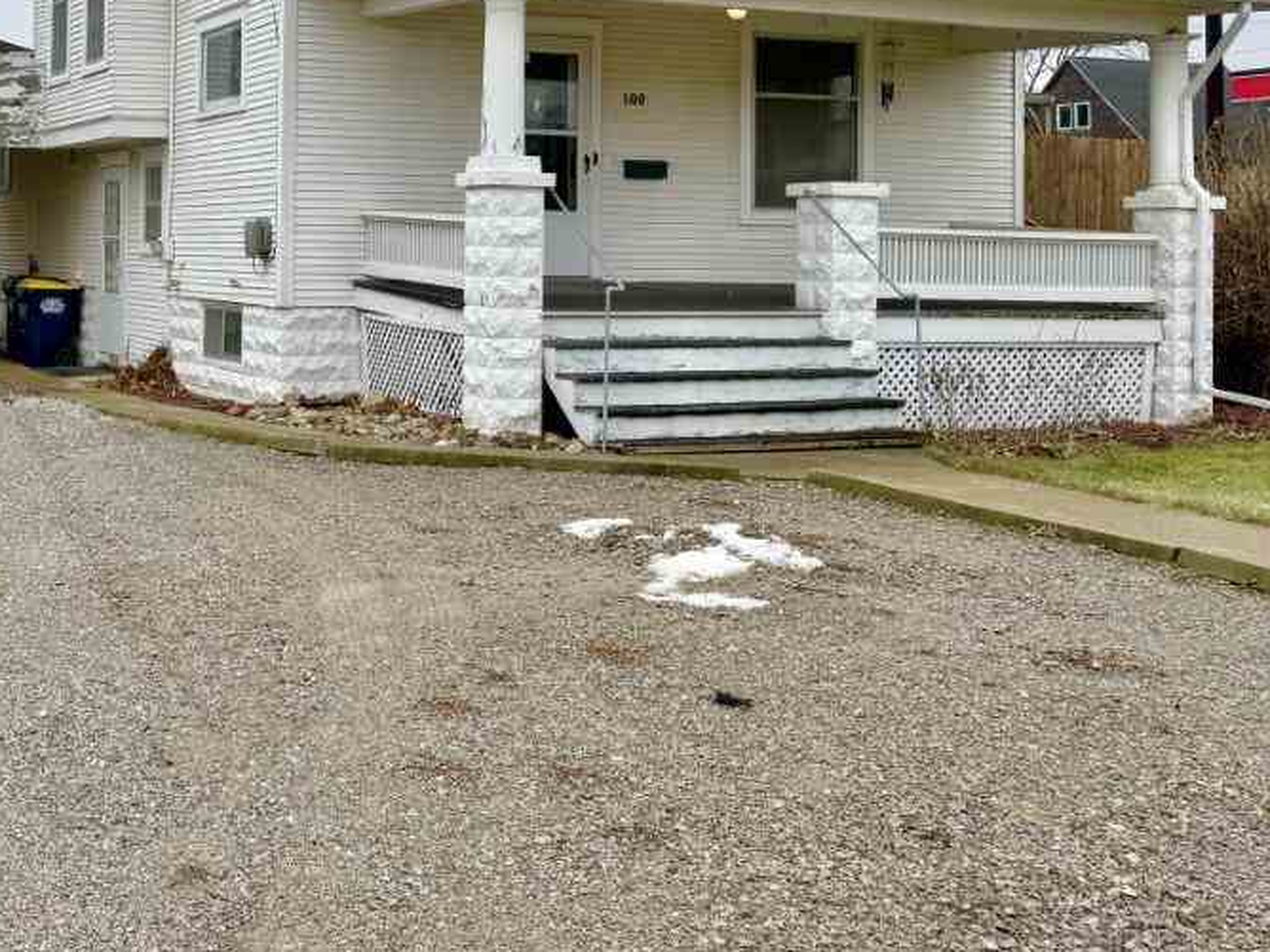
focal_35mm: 46
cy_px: 200
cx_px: 192
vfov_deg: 30.8
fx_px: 1688
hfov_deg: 39.1
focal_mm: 6.76
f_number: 1.78
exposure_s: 1/1060
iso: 80
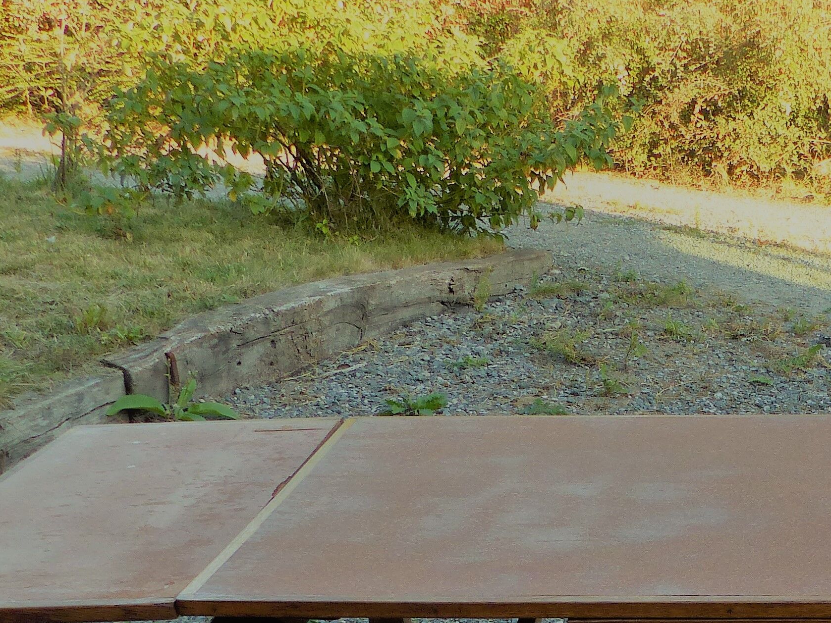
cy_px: 657
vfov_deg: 22.5
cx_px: 721
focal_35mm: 62
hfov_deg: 30.1
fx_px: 1488
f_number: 3.2
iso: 100
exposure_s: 1/125
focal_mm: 4.5
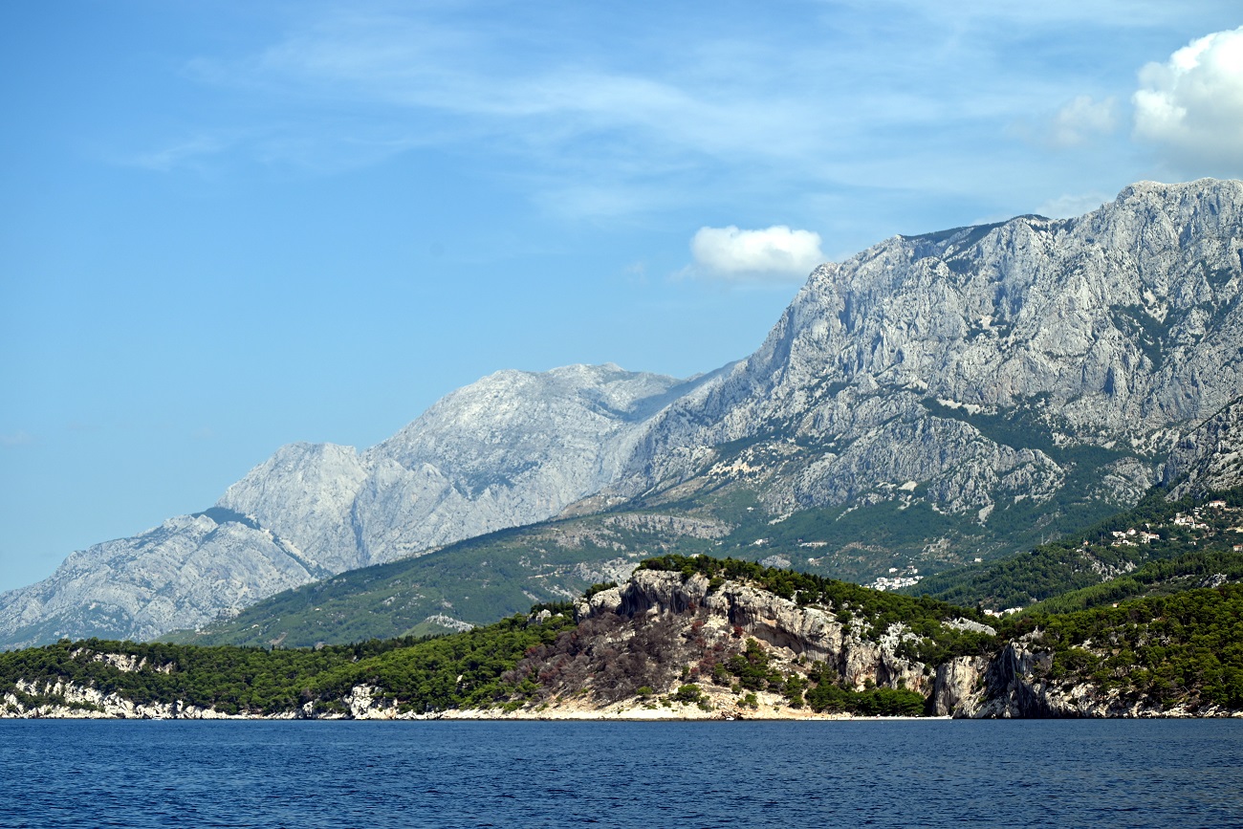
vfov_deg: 15.9
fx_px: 2970
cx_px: 622
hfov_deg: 23.6
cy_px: 414
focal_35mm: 86
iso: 100
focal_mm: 86
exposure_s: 1/800
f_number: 7.1
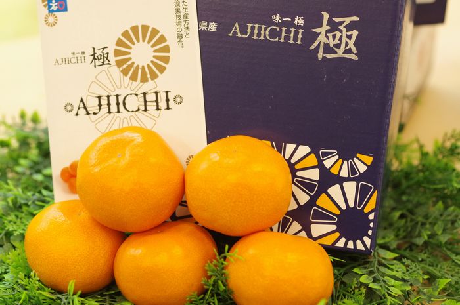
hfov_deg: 27.0
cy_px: 152
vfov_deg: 18.1
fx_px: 957
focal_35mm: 75
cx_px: 230
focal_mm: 50
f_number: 4
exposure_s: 1/100
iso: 1600
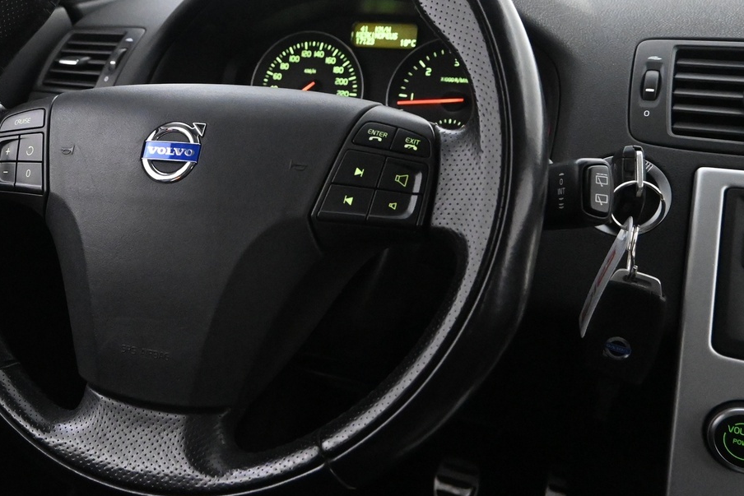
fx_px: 889
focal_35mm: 43
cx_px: 188
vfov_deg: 30.9
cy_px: 155
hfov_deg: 44.0
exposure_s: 1/60
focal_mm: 16
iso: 6400
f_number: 4
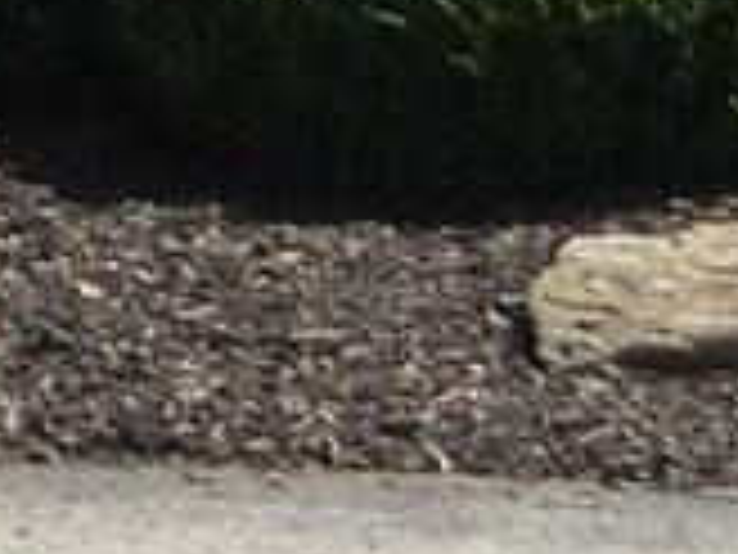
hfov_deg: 3.0
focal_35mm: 657
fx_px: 14007
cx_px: -819
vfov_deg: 2.2
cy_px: -1004
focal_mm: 17.1
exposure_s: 1/272
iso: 64
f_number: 4.7
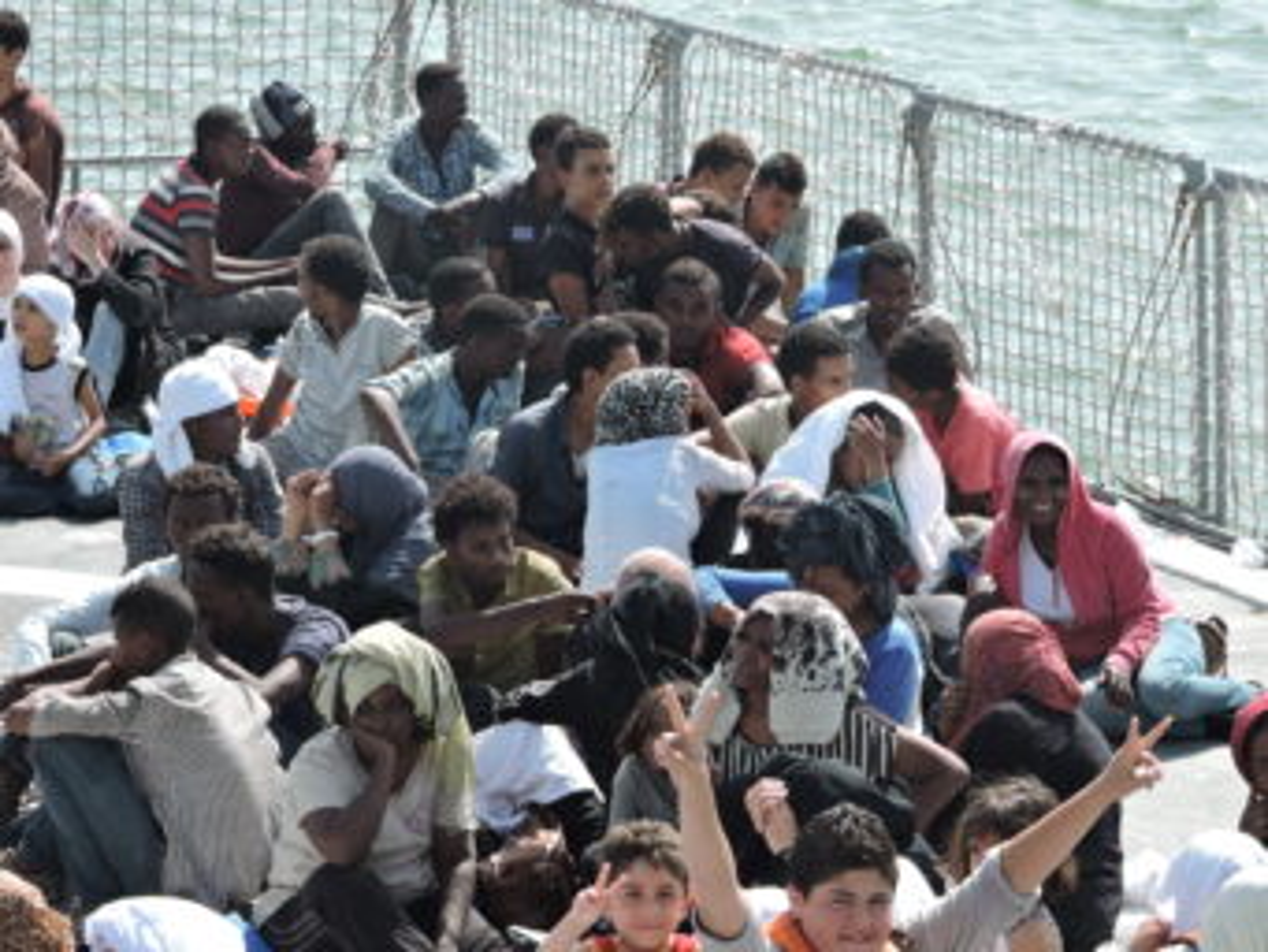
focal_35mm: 185
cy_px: 476
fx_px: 6779
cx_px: 634
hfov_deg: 10.7
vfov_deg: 8.0
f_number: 4.6
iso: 100
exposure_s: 1/320
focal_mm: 33
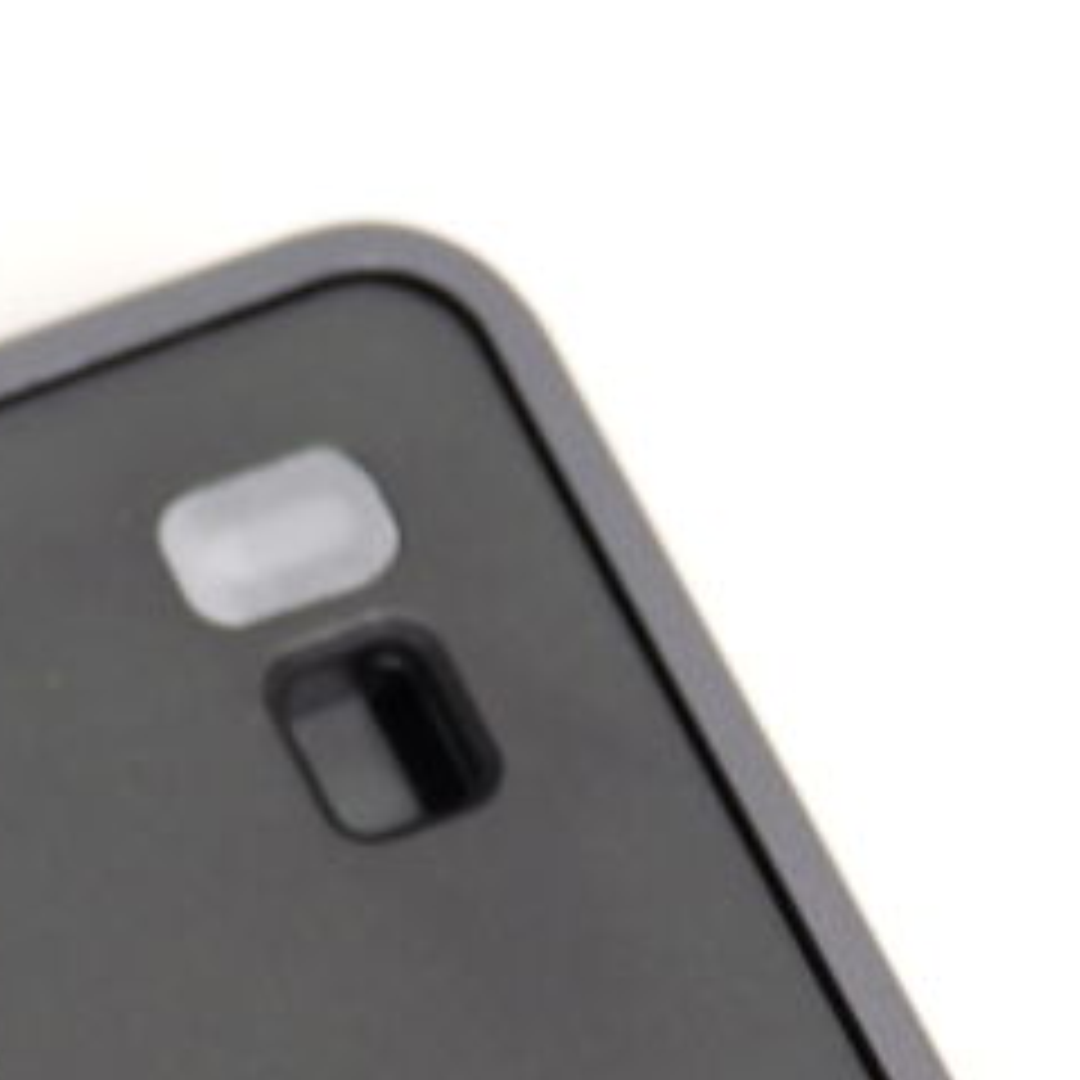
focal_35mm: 471
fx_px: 16625
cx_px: -1436
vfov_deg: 3.7
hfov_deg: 3.7
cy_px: 1735
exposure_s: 1/15
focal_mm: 50
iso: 100
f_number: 4
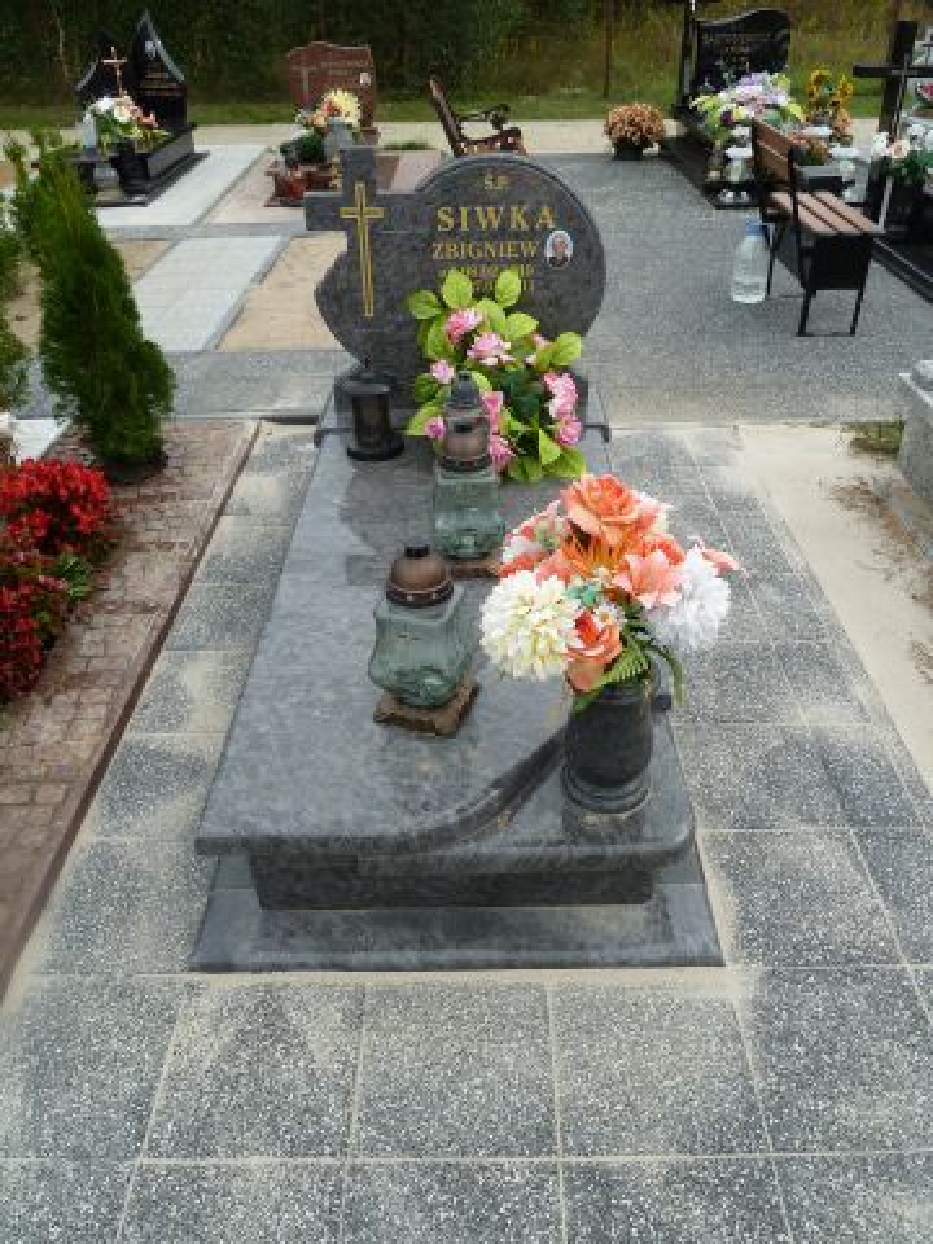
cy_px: 622
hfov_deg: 54.9
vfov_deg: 69.4
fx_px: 898
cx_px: 466
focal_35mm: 25
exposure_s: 1/250
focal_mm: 4.1
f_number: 4
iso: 80
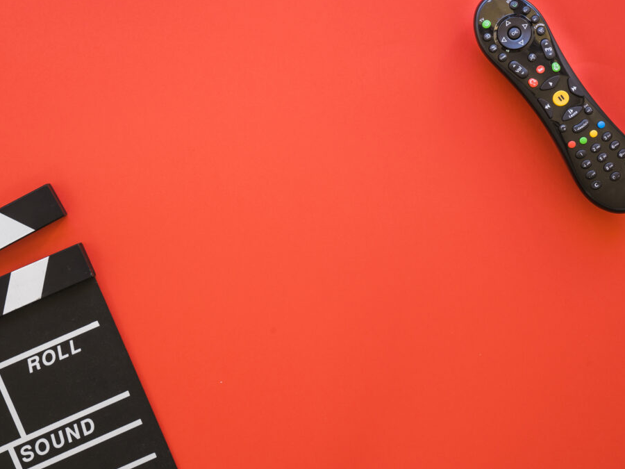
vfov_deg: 21.0
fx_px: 1264
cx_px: 277
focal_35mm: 70
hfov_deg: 27.8
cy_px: 233
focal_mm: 64
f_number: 9
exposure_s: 1/20
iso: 400
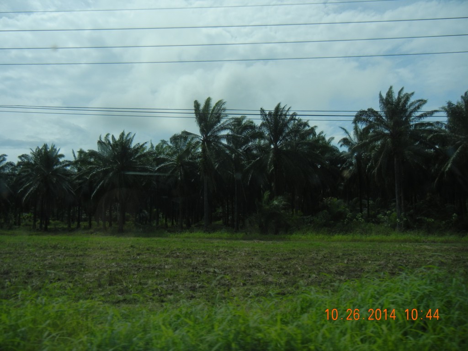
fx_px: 406
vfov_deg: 46.8
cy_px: 176
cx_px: 234
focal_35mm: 30
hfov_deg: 60.0
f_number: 7
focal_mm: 5.4
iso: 160
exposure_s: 1/996
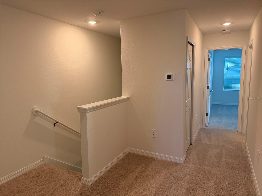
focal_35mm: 24
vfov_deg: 56.8
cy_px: 98
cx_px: 131
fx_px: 182
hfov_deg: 71.6
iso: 200
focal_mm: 6.76
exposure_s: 1/148
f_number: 1.78
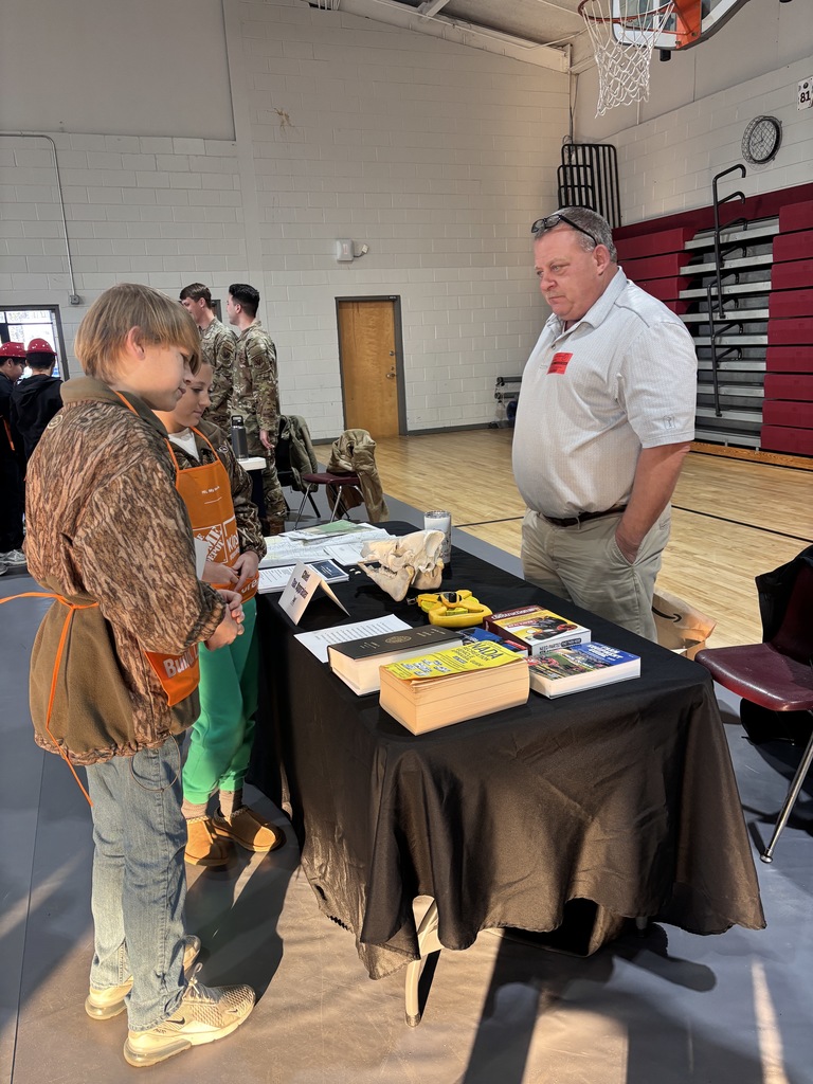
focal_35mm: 26
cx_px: 406
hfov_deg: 53.1
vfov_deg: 67.3
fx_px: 814
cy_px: 542
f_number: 1.6
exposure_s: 1/90
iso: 125
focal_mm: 5.96
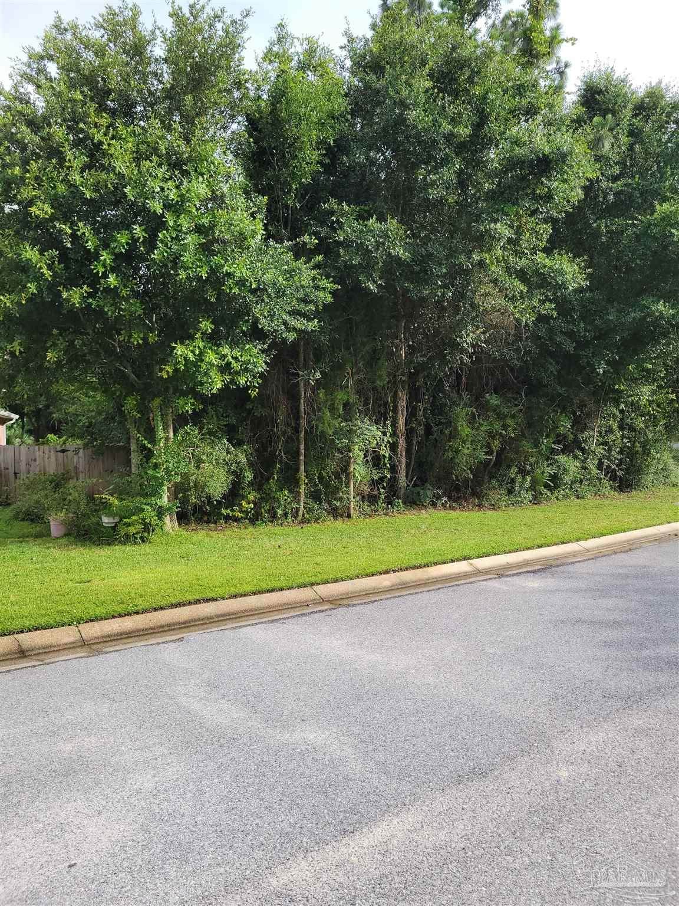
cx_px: 340
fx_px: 680
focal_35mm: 26
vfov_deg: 67.3
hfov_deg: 53.1
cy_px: 453
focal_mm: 5.4
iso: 40
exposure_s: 1/917
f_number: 1.8
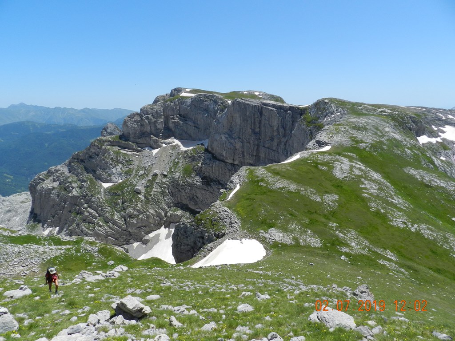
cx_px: 228
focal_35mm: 23
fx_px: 302
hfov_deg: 73.9
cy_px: 170
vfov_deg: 58.9
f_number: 4.5
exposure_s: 1/1000
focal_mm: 4
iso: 160
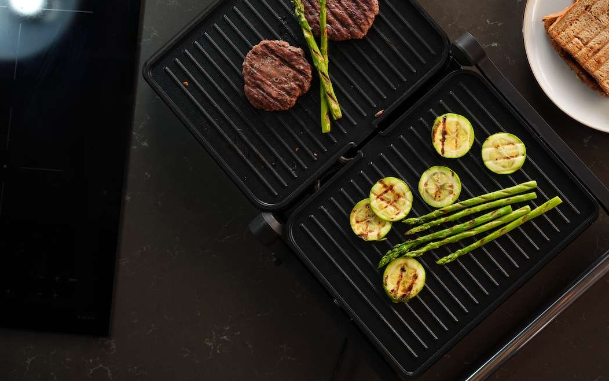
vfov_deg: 24.8
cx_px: 387
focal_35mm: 52
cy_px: 151
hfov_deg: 38.5
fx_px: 864
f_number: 2.8
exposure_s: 1/50
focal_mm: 39.8
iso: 200
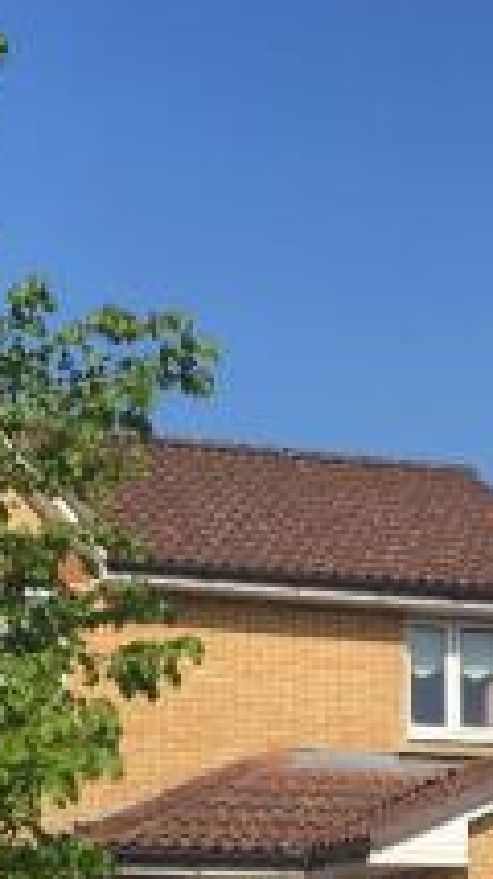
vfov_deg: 23.8
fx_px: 2003
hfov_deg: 14.0
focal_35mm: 86
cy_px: 852
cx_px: 281
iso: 25
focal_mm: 4.15
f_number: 2.2
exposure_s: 1/1748
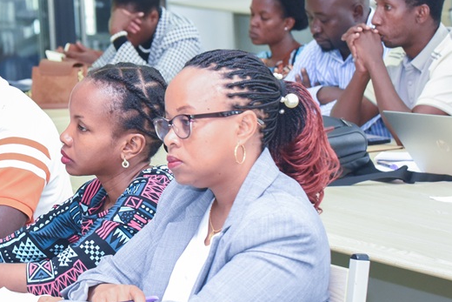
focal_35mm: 176
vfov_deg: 7.8
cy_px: 120
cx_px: 41
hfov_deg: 11.6
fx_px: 2210
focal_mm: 90
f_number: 8
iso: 4000
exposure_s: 1/125
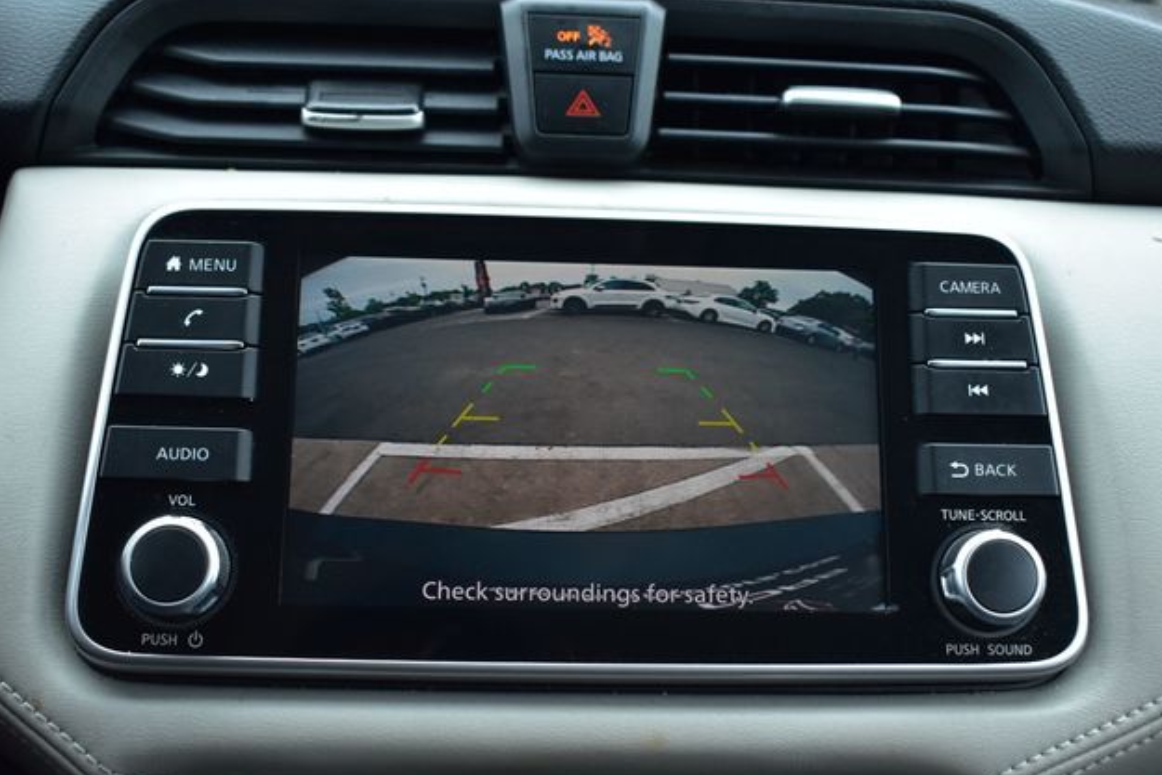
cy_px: 392
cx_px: 580
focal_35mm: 43
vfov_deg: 31.2
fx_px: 1388
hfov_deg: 45.4
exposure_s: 1/125
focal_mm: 28
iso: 400
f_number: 5.6
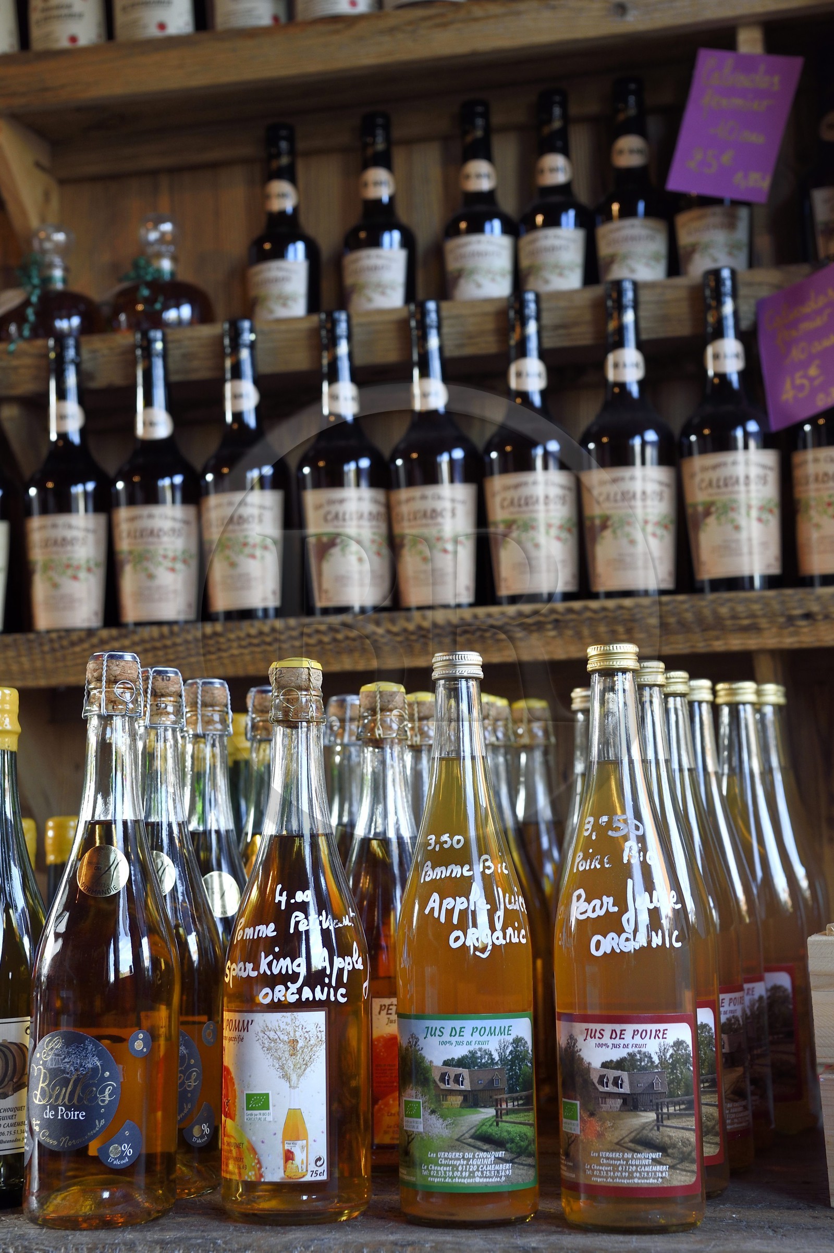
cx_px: 417
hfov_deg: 24.6
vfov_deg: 36.3
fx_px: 1913
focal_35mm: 55
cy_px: 626
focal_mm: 55
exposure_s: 1/50
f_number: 6.3
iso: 800
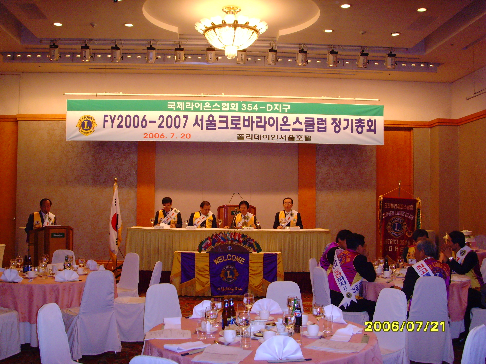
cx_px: 243
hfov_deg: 47.9
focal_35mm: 39
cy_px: 182
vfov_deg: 36.8
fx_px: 548
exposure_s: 1/45
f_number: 3.5
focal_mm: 6.6
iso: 320
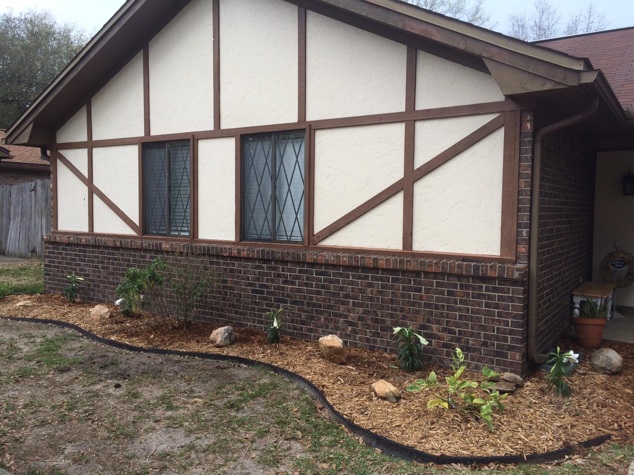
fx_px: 531
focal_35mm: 29
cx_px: 317
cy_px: 238
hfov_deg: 61.7
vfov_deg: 48.2
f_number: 2.2
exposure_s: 1/651
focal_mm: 4.15
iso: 32
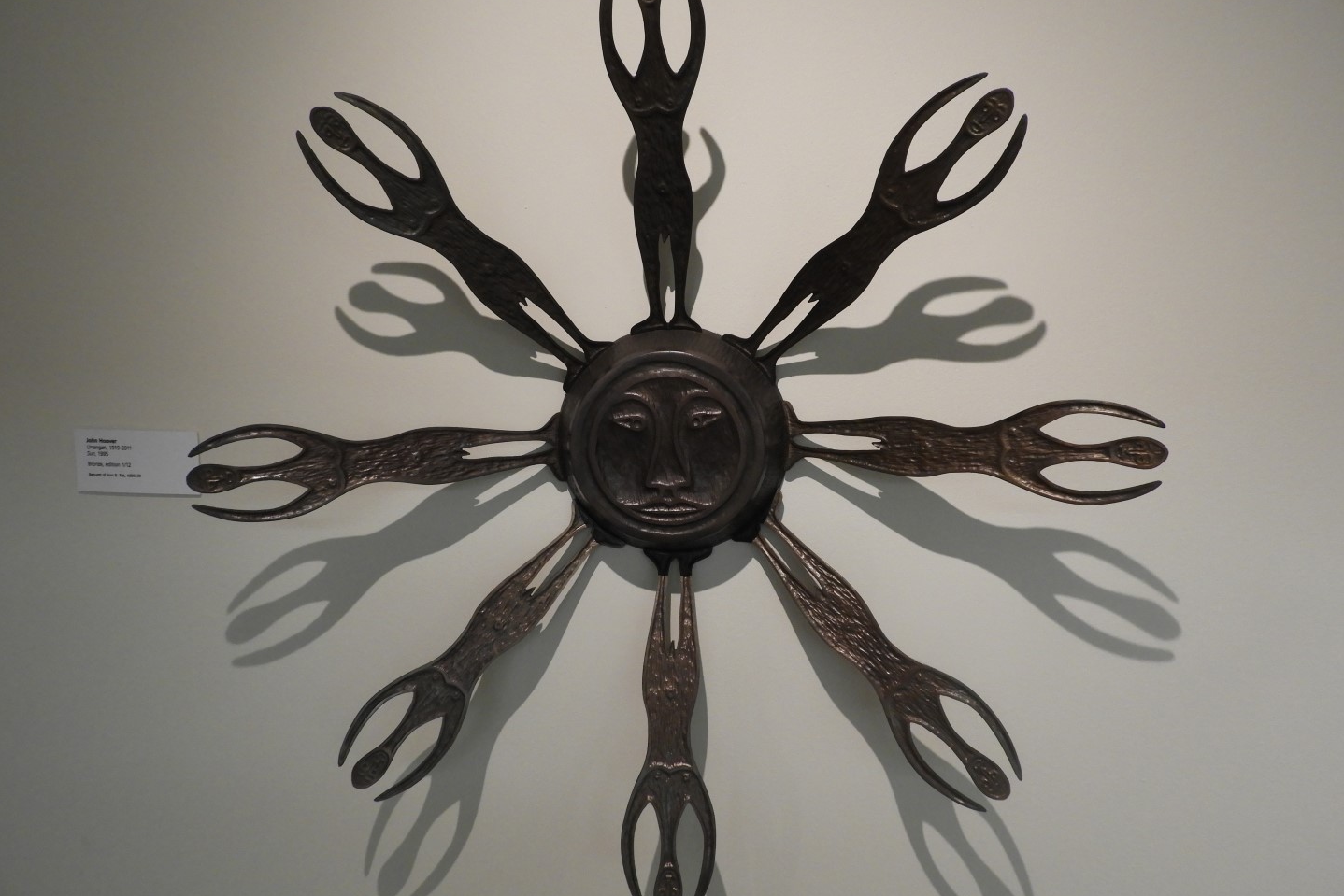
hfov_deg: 71.5
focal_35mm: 25
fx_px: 933
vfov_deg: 51.3
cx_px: 672
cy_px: 447
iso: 360
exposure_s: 1/30
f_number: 3.3
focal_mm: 4.3
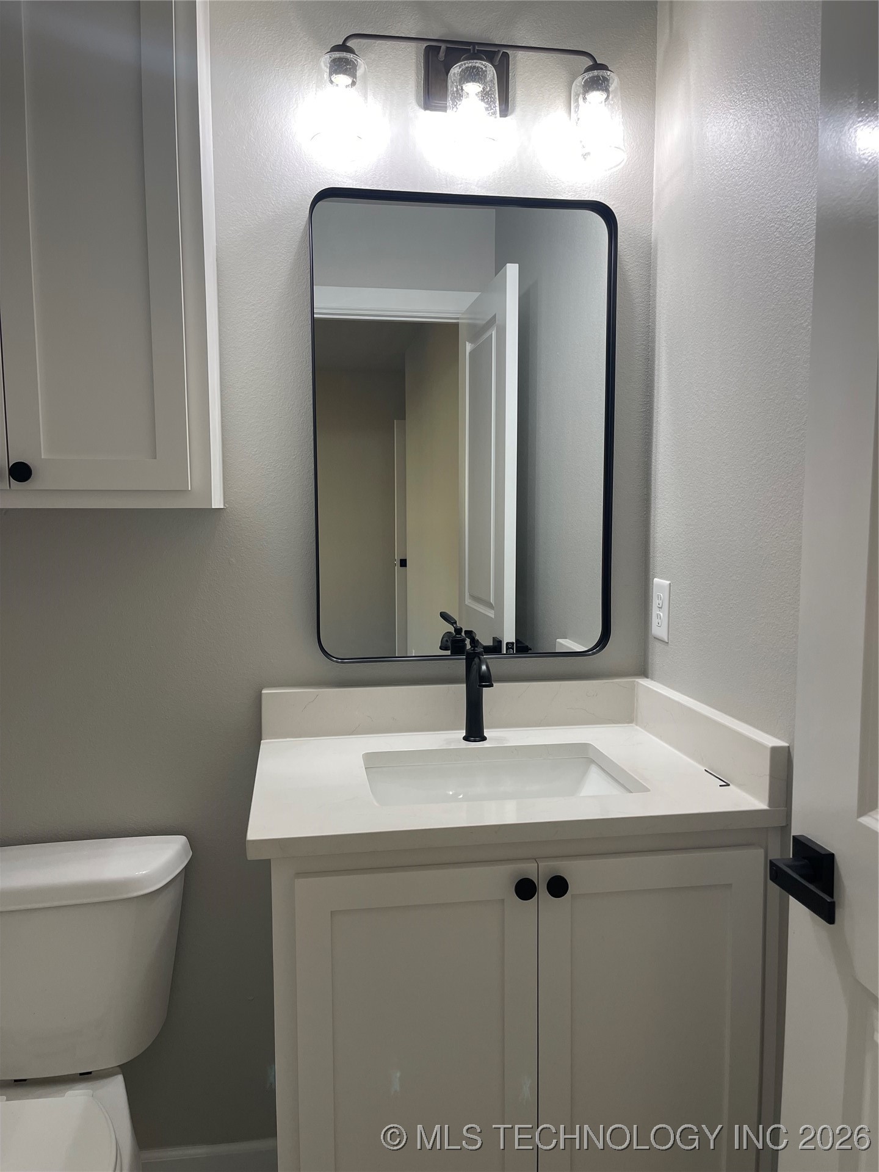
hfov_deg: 54.9
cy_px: 586
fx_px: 846
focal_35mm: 25
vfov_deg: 69.4
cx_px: 440
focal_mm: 5.1
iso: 80
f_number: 1.6
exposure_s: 1/120
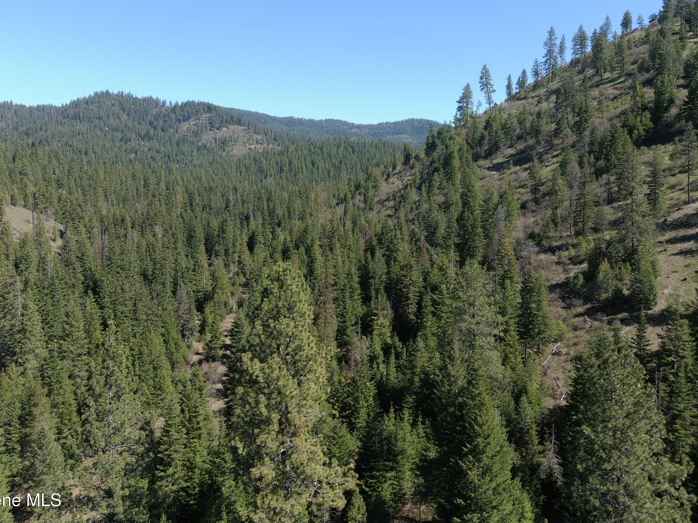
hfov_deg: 58.3
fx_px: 625
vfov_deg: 45.3
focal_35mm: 31
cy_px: 217
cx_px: 327
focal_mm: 4.74
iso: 100
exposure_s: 1/640
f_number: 1.8
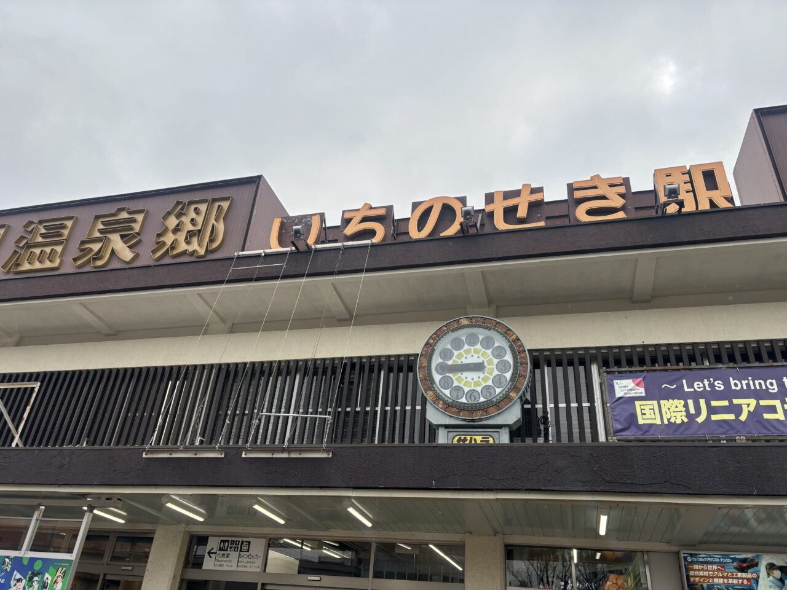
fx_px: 591
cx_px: 394
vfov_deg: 53.1
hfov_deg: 67.3
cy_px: 295
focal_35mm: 26
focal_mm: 5.96
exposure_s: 1/988
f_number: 1.6
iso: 50
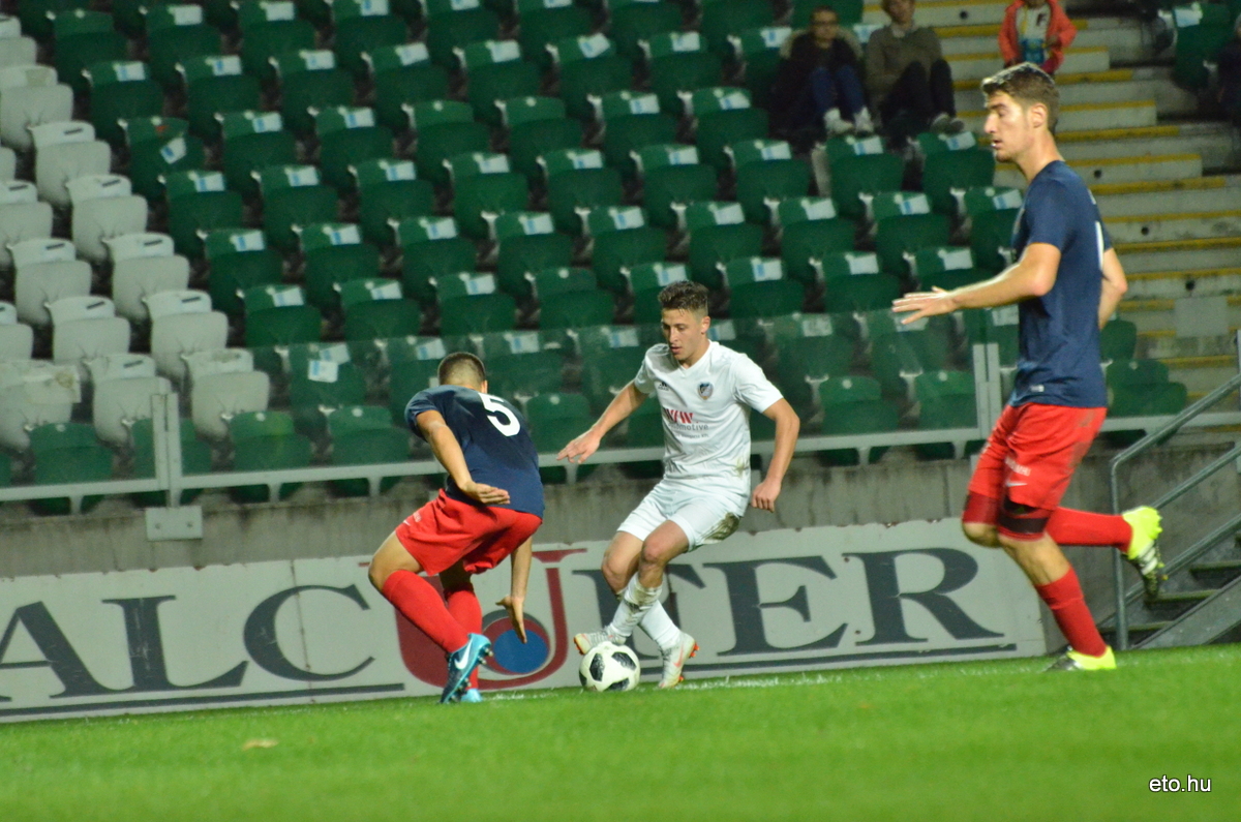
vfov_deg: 3.0
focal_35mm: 450
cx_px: 620
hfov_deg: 4.6
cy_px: 411
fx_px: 15482
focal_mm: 300
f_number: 5.6
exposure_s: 1/640
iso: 5000
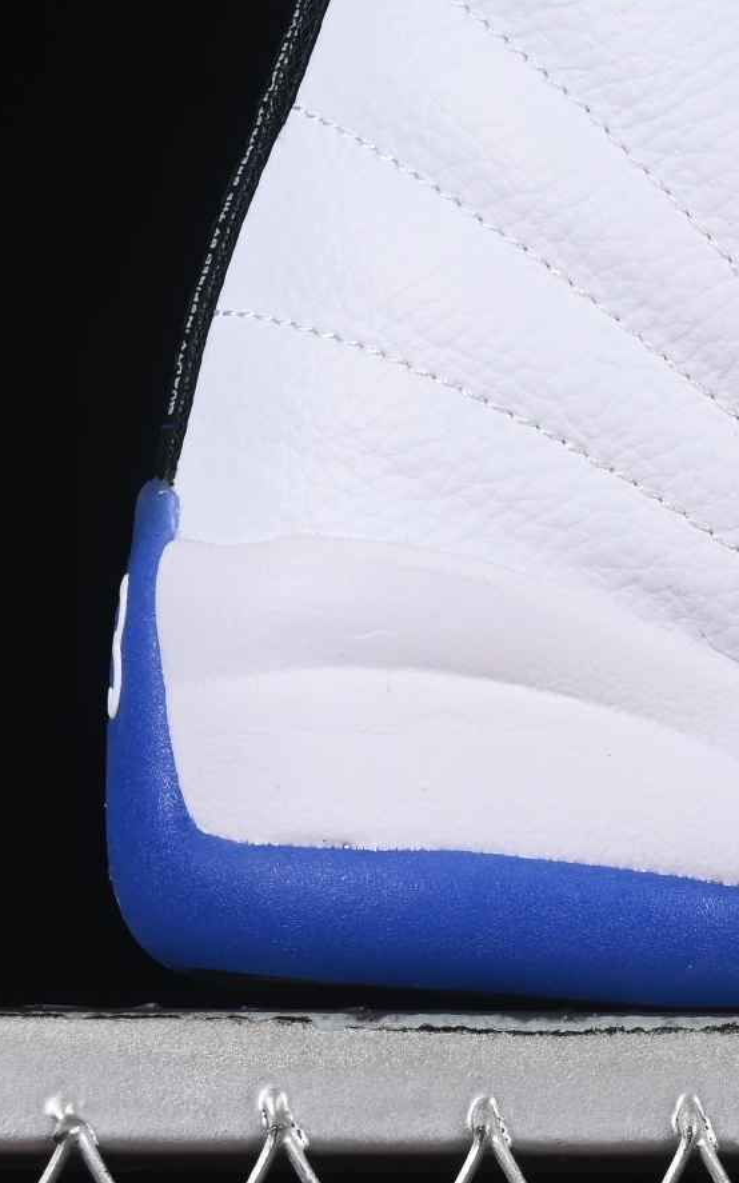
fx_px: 7738
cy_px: 244
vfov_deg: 8.7
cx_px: 1379
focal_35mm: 240
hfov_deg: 5.4
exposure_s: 1/100
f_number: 8
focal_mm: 50
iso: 160
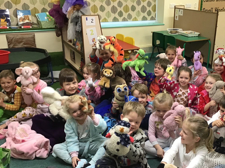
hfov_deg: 43.2
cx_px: 150
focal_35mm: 43
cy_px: 99
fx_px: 279
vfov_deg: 33.5
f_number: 2.4
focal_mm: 3.3
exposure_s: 1/33
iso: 125
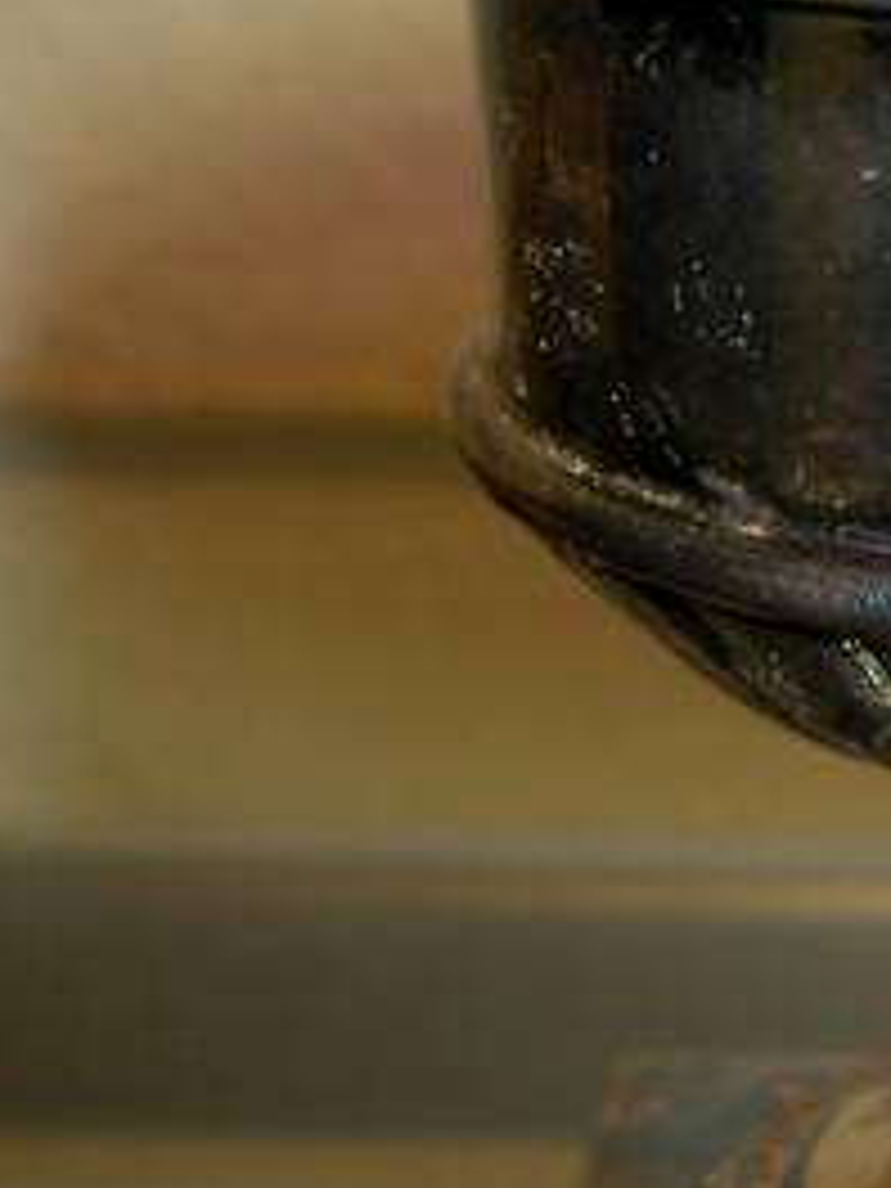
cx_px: 1233
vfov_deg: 18.8
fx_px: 3535
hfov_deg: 13.7
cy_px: 1066
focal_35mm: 103
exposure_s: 1/60
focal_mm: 5.6
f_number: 2.8
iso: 50
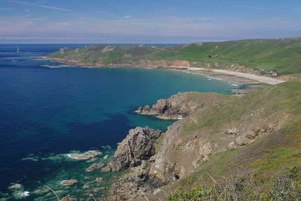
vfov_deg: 25.3
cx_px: 150
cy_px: 100
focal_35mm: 54
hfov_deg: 37.2
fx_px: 447
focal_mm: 35
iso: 200
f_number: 11
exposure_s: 1/80
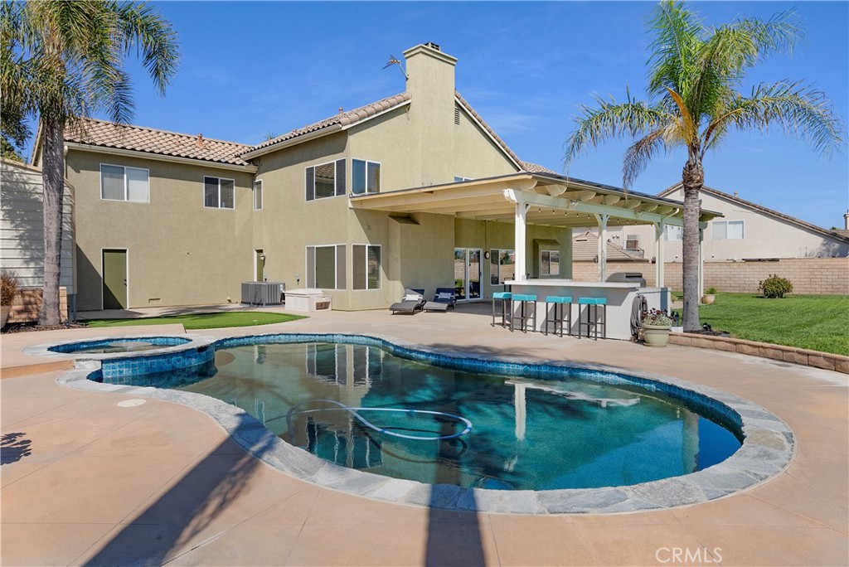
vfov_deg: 59.6
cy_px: 284
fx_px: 496
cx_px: 424
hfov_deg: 81.2
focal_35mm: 21
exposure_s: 1/640
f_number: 8
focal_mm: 21
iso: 200
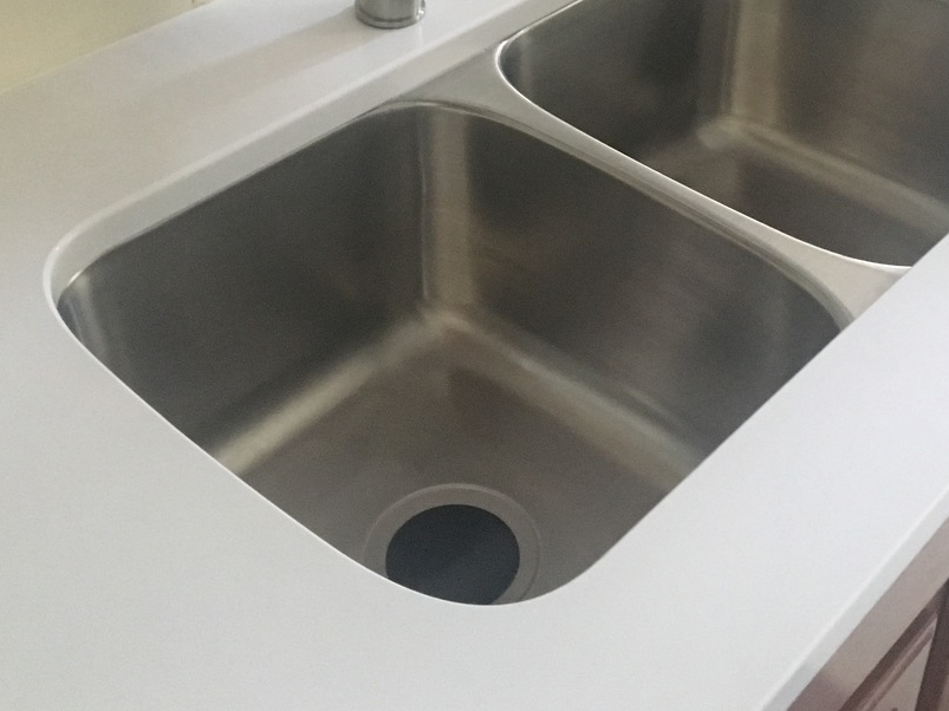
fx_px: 1425
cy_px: 128
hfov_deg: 36.7
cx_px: 576
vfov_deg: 27.4
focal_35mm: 52
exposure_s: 1/15
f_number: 2.2
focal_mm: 4.15
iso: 320
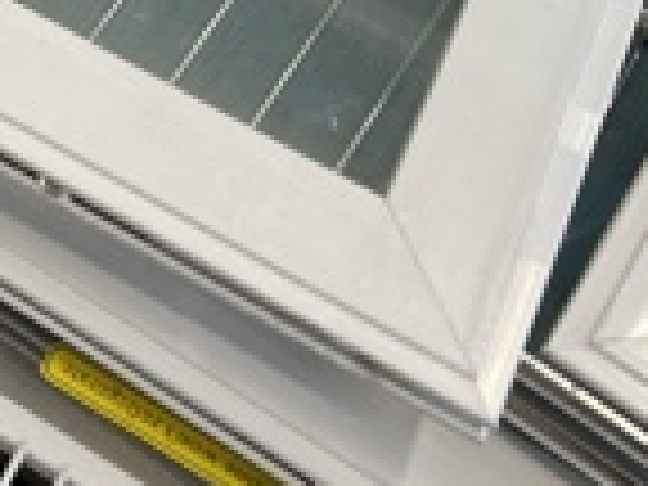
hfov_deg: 15.7
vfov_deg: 11.9
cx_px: -464
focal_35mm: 110
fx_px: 2059
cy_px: -500
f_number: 1.5
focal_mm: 5.7
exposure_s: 1/120
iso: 125
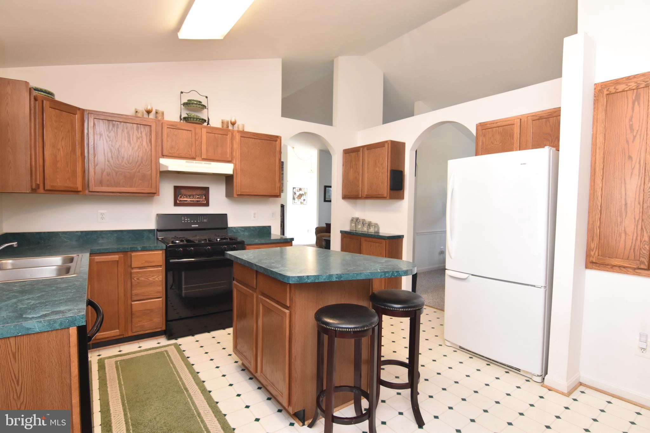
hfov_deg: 90.0
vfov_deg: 67.4
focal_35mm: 18
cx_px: 325
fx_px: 325
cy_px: 216
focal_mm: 12
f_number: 4.5
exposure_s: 1/80
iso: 800
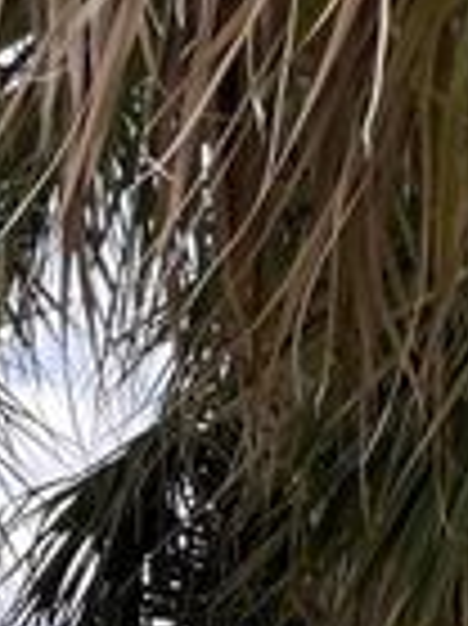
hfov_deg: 11.2
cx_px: -292
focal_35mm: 125
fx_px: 2257
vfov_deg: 13.8
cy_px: 1182
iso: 32
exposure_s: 1/530
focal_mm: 4.2
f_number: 1.6
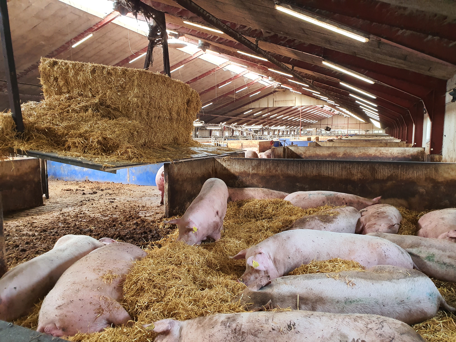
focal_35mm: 26
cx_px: 228
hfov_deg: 67.3
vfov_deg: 53.1
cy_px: 171
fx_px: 343
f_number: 2.4
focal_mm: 4.3
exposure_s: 1/100
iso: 320
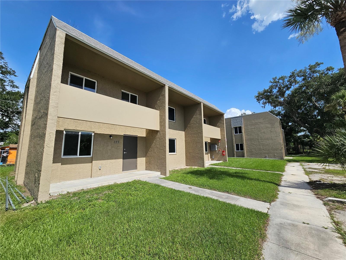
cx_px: 173
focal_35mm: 13
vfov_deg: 89.9
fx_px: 130
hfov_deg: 106.2
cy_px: 130
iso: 50
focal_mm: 2.2
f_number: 2.2
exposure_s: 1/3117
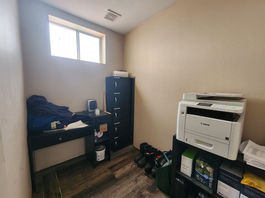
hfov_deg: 106.2
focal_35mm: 13
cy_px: 99
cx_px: 132
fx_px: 100
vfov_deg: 89.9
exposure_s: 1/60
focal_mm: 2.2
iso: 250
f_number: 2.2
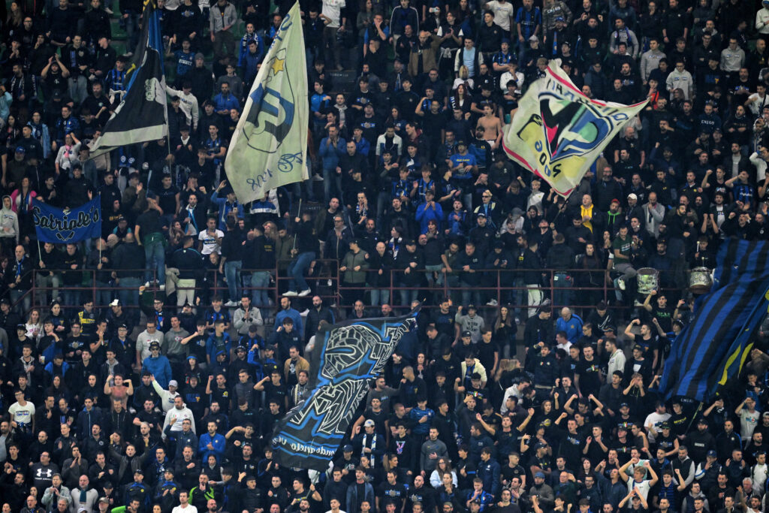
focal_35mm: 420
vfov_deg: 3.3
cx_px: 384
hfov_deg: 4.9
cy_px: 256
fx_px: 8972
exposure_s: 1/125
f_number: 6
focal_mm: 420
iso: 4000
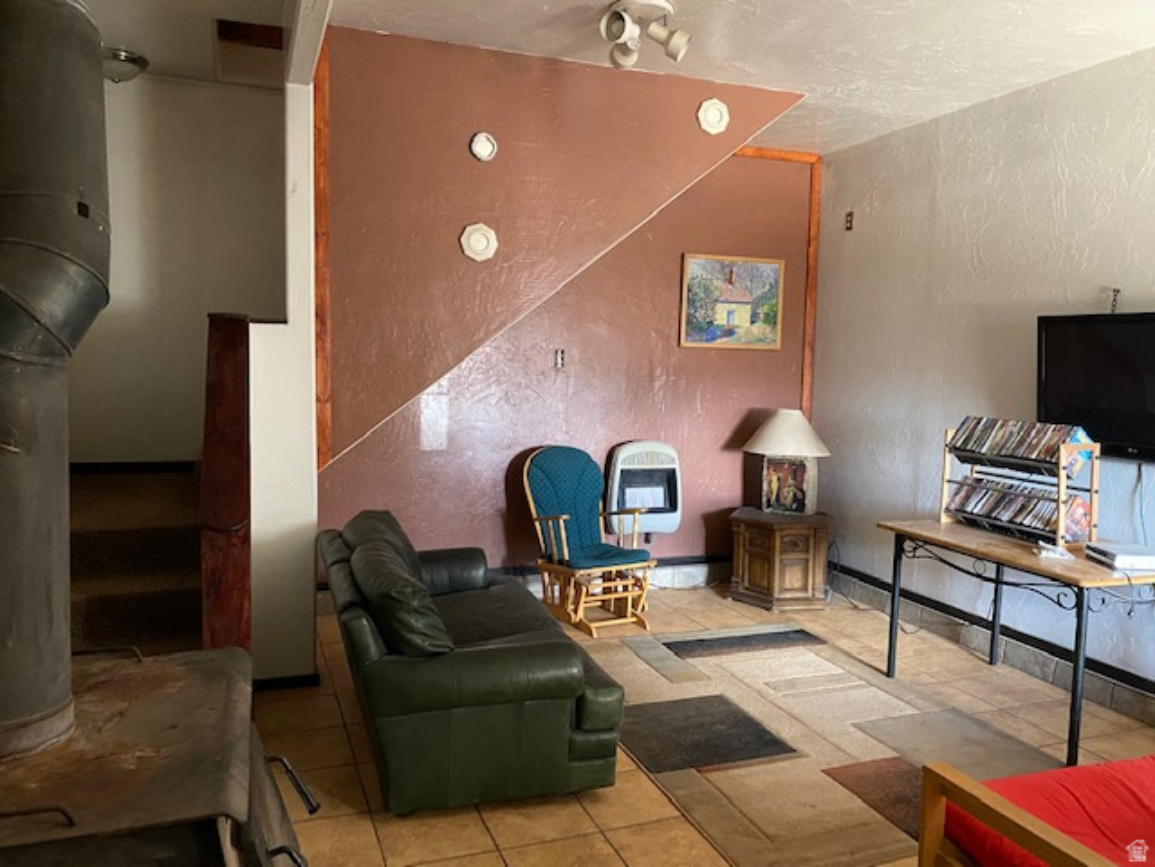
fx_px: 868
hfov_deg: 67.3
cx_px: 578
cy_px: 434
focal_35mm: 26
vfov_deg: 53.1
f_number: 1.8
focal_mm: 4.25
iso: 500
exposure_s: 1/30
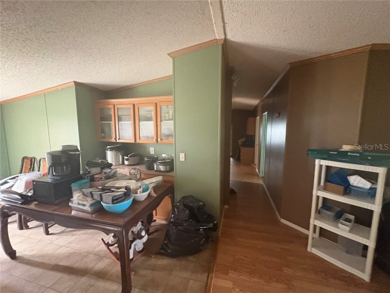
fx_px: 158
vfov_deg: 85.7
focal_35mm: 14
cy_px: 146
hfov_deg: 102.1
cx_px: 195
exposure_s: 1/40
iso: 1000
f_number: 2.2
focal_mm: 2.22
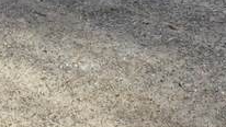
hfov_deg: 10.2
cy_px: -390
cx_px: 222
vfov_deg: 5.1
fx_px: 1259
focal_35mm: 210
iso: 25
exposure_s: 1/354
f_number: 2.4
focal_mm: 3.3
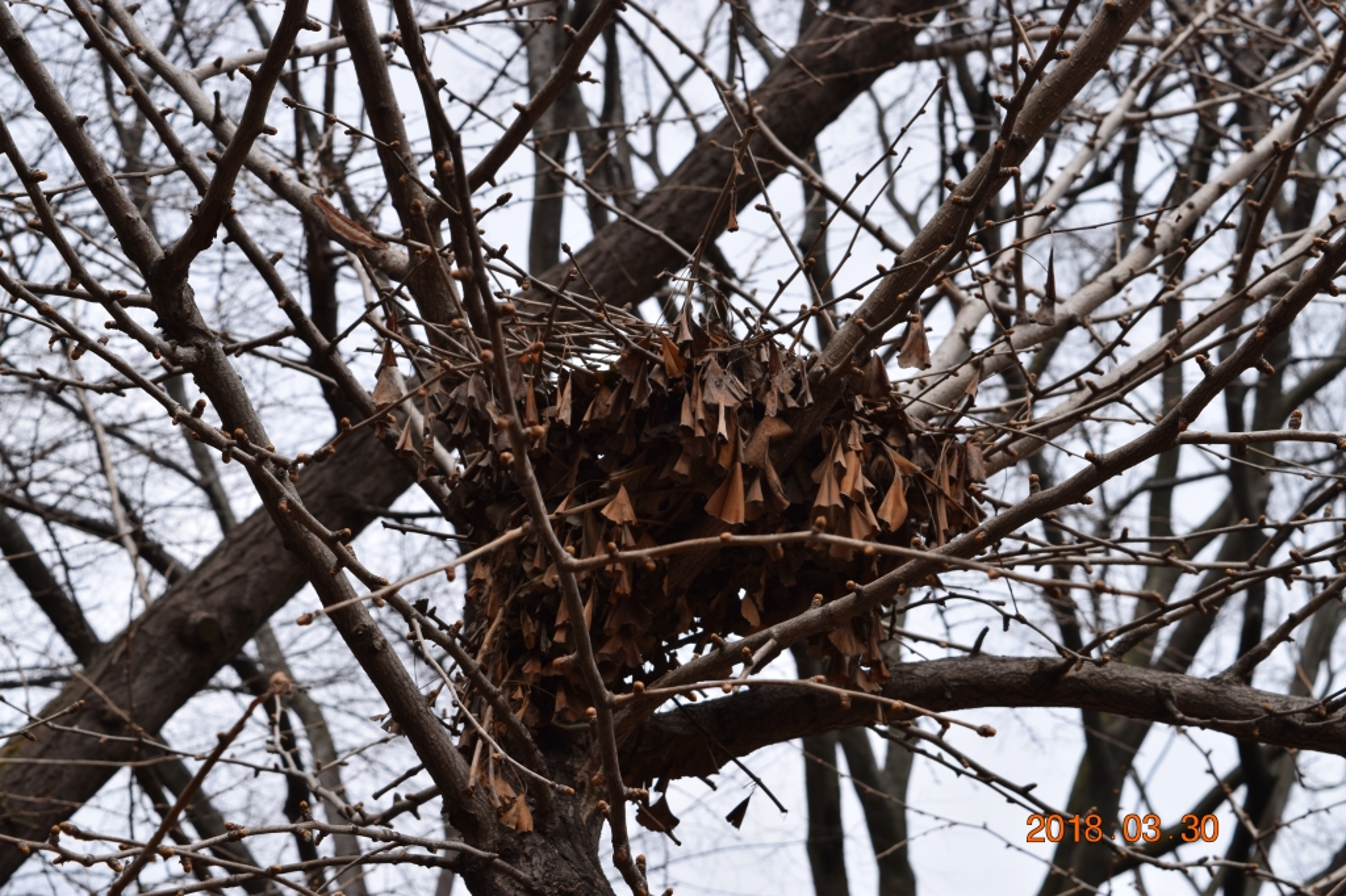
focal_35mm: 82
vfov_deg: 16.5
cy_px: 448
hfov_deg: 24.6
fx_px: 3083
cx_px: 673
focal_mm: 55
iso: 200
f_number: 10
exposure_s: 1/400
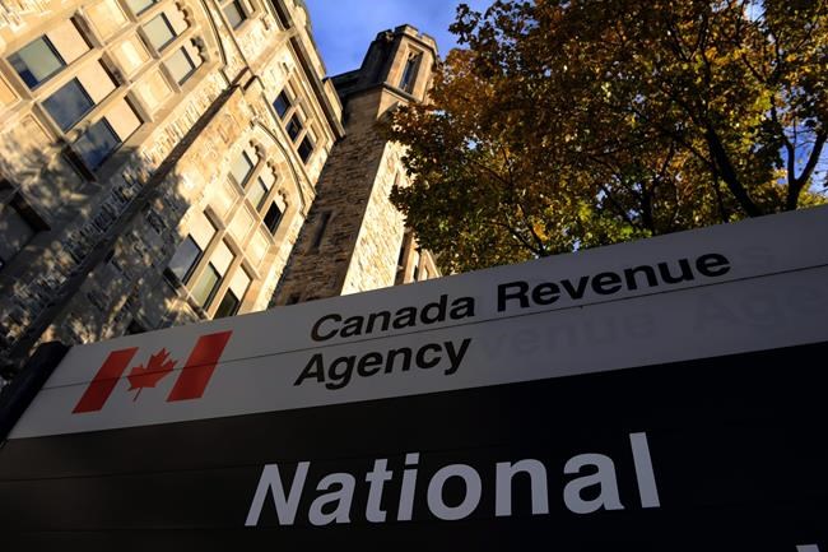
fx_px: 552
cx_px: 414
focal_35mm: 24
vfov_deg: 53.1
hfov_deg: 73.8
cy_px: 276
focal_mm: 24
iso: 100
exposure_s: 1/125
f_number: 8
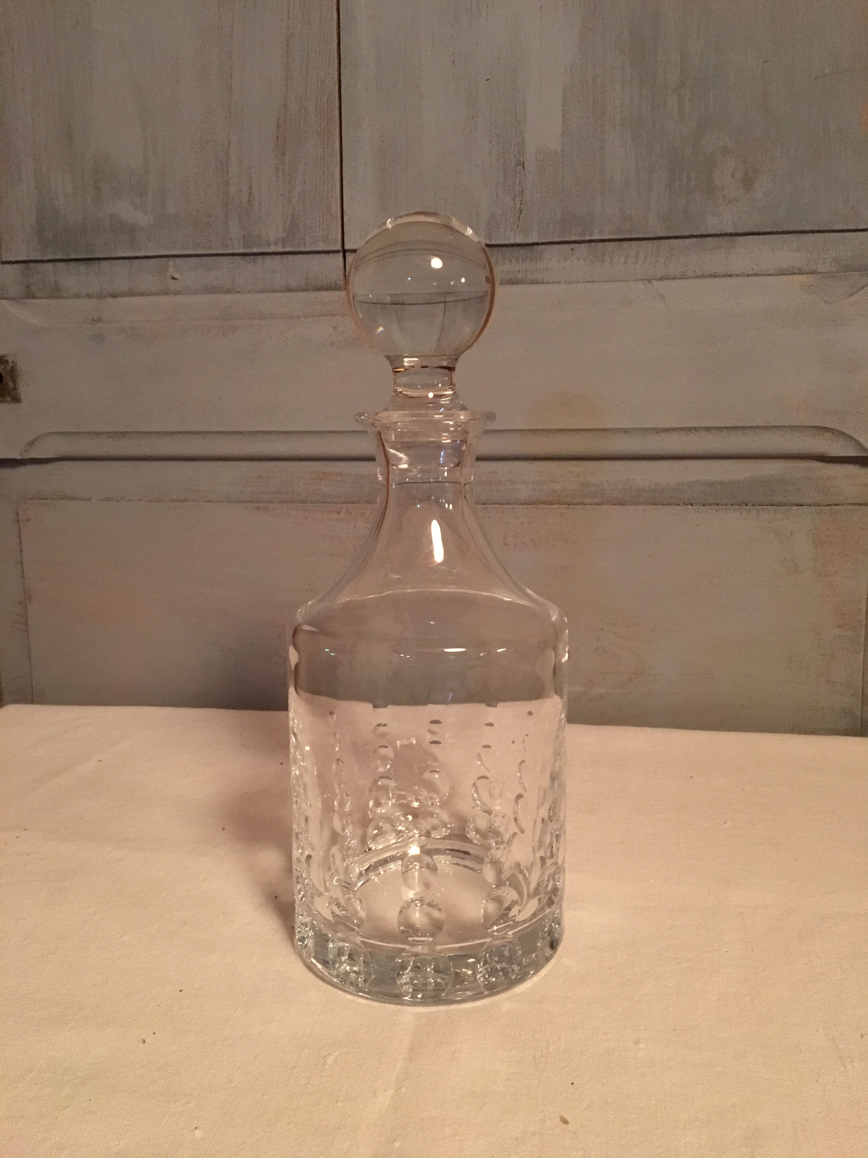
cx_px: 434
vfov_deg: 61.7
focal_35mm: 29
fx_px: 970
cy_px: 579
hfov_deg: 48.2
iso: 320
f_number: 2.2
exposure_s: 1/17
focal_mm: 4.15
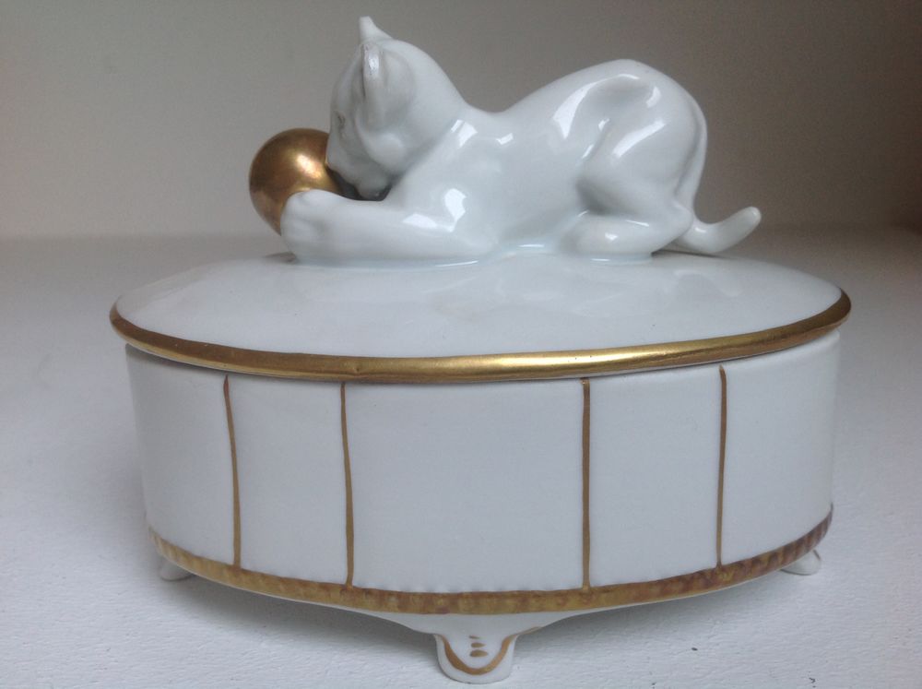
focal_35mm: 35
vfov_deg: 40.6
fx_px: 931
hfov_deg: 52.7
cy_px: 344
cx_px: 461
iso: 50
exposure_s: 1/17
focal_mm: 4.28
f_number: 2.4
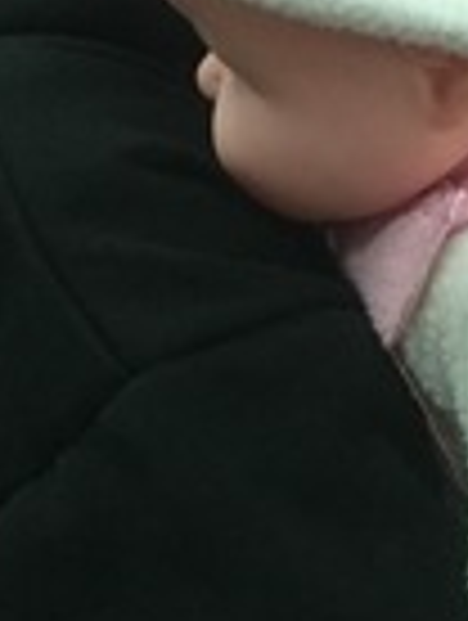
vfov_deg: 23.2
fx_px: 1510
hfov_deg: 17.2
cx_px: 472
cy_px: 248
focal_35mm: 84
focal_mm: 4.15
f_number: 2.2
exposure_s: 1/33
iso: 250
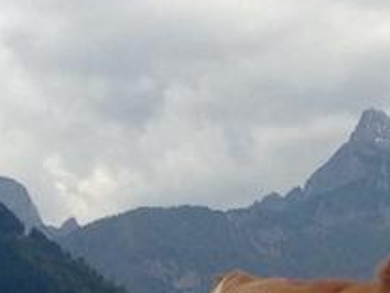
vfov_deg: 5.7
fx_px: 2862
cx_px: 508
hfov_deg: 7.7
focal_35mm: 254
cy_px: 624
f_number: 2.4
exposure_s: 1/301
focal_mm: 4.12
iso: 50
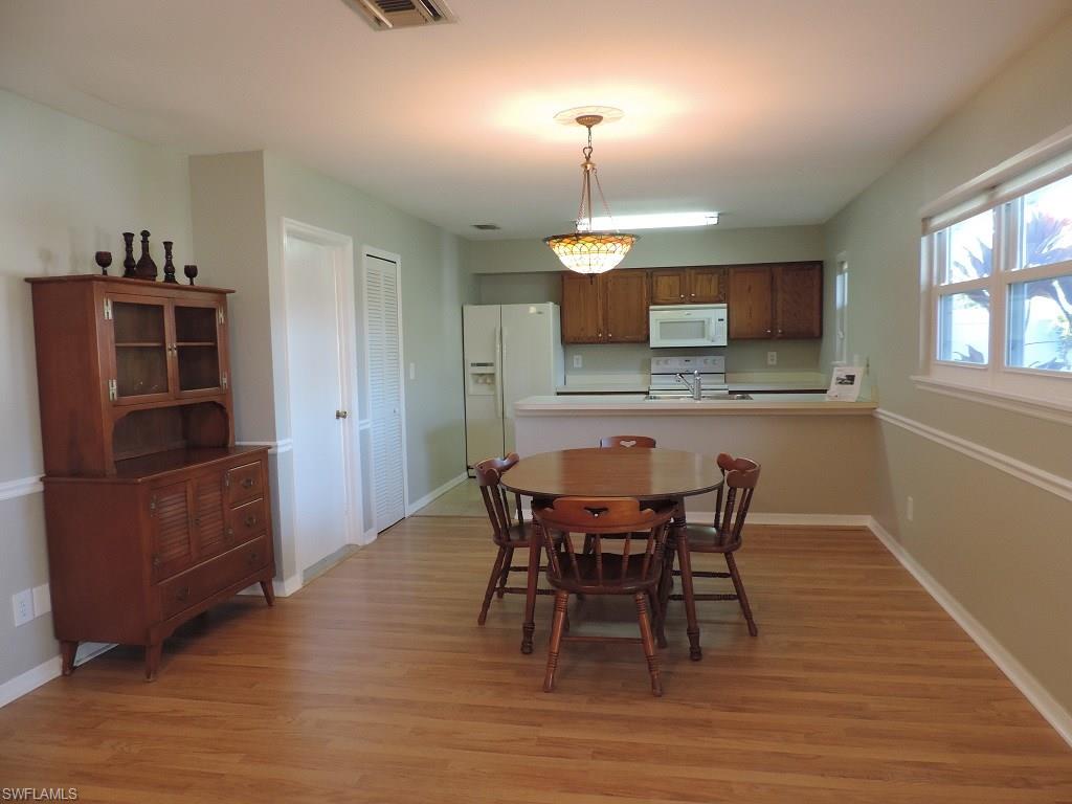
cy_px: 402
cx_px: 536
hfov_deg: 71.6
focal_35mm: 24
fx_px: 743
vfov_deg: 56.8
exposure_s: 1/30
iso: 360
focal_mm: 4.3
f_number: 3
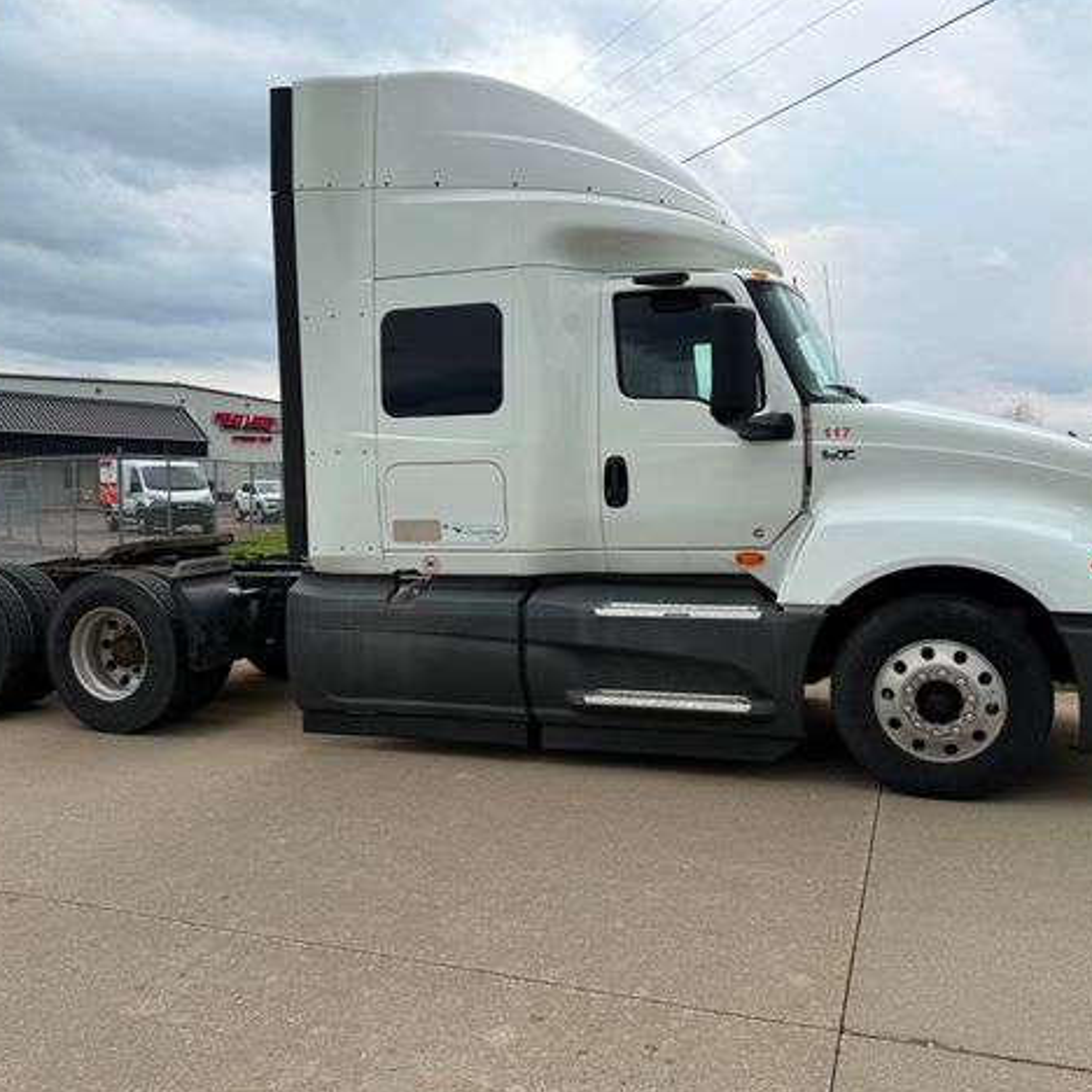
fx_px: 1035
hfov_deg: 55.6
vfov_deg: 55.6
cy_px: 541
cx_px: 565
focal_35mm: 29
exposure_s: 1/2907
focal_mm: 6.76
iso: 80
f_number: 1.78
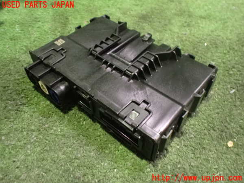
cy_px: 92
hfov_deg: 60.0
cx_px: 122
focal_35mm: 30
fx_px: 211
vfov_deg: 46.8
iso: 1600
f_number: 2.3
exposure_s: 1/25
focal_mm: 5.4
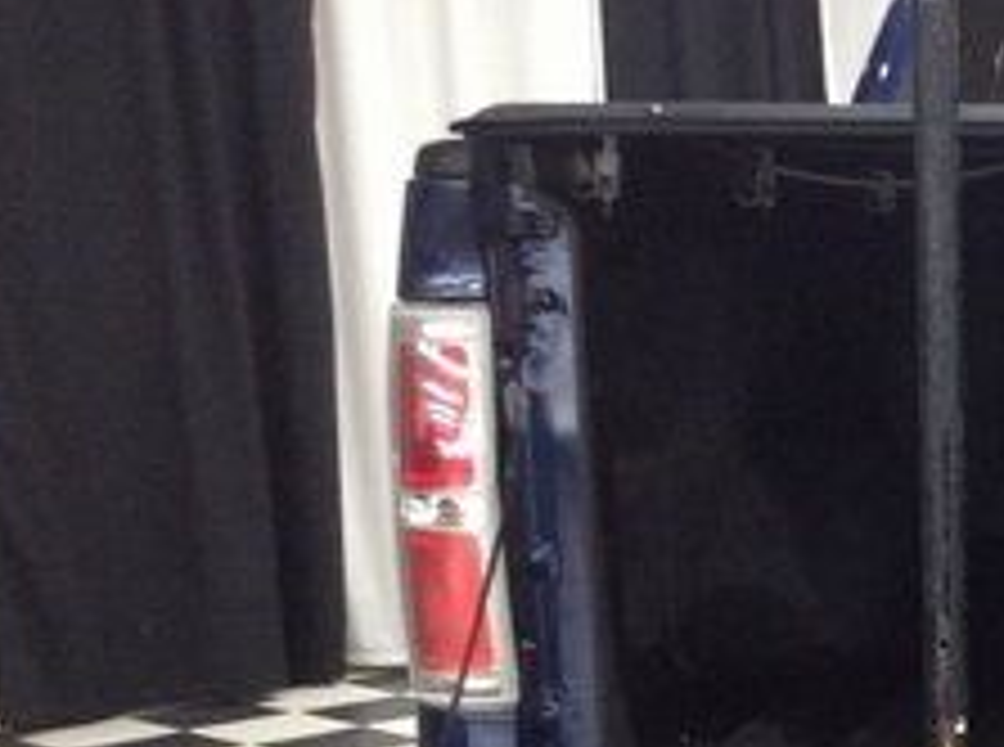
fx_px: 2661
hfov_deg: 19.3
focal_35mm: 92
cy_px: 742
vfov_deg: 15.7
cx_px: 1400
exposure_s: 1/24
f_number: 2.4
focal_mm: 3.3
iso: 160
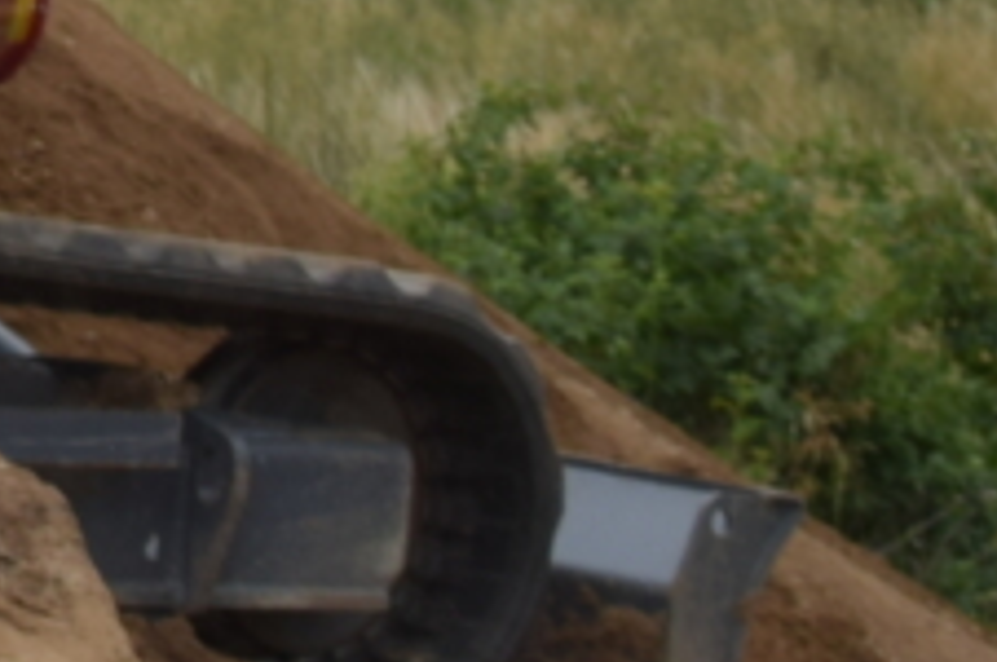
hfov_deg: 7.0
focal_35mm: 280
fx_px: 7743
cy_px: -1081
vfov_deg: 4.7
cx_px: -1385
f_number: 5.6
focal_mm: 26
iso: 125
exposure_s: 1/125
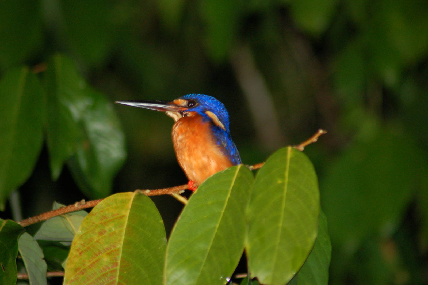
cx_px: 214
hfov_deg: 5.5
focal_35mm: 375
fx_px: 4455
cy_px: 142
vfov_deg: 3.7
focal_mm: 250
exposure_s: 1/60
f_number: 5.3
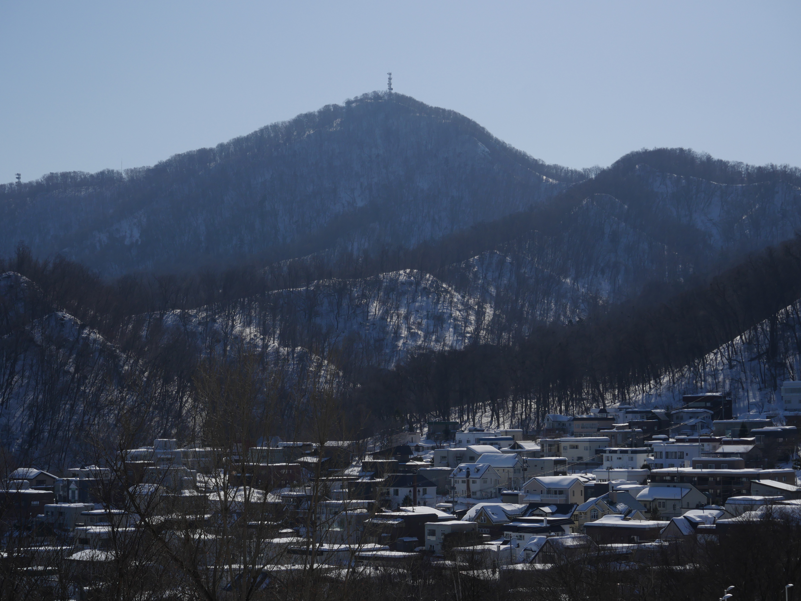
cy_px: 300
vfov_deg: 21.0
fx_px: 1620
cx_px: 400
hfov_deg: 27.8
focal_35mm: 70
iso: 200
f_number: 8
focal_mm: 35
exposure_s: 1/1600
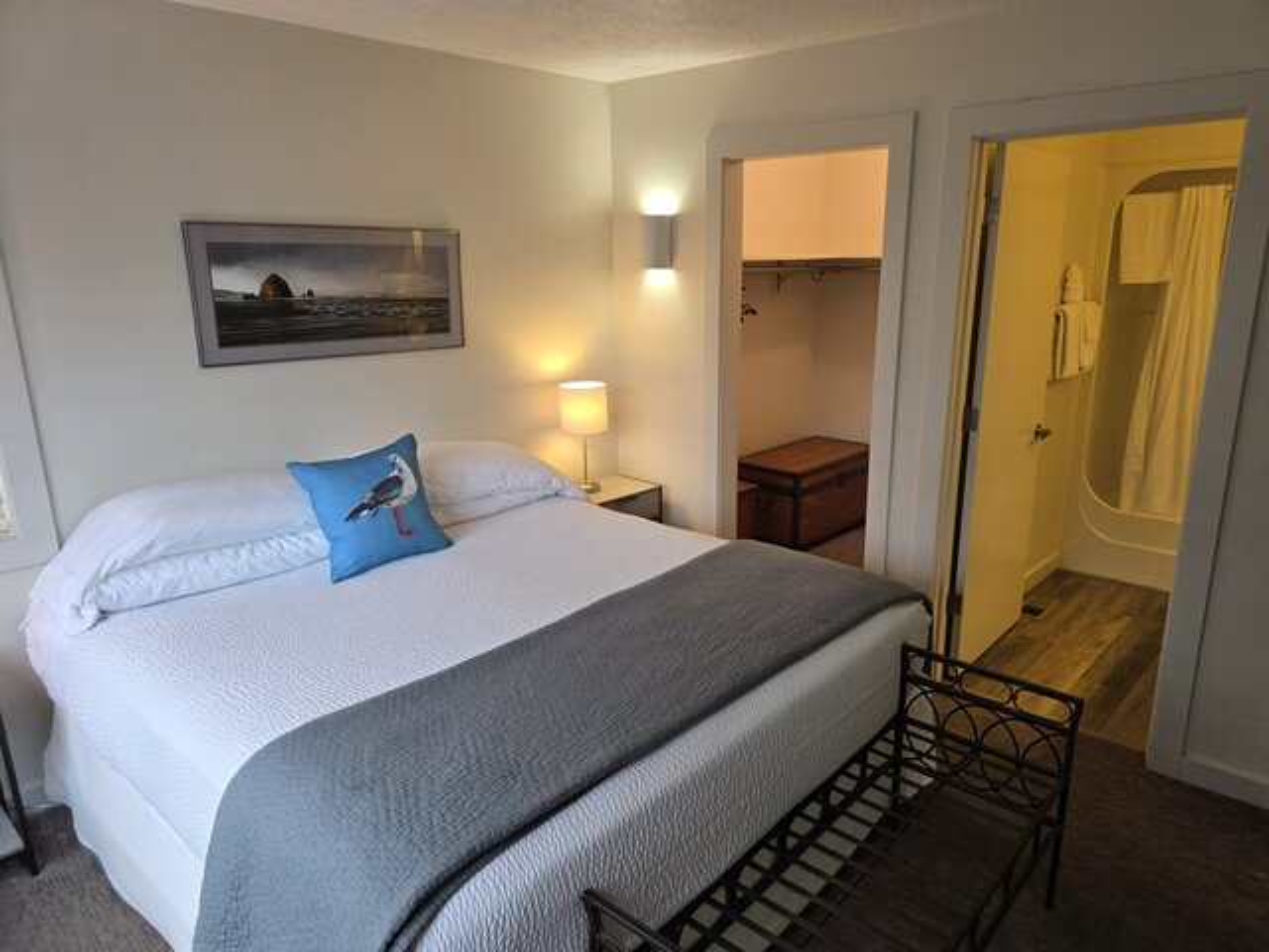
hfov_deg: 73.9
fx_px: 843
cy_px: 476
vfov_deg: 58.9
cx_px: 634
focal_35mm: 23
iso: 100
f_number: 1.7
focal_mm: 6.3
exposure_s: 1/120
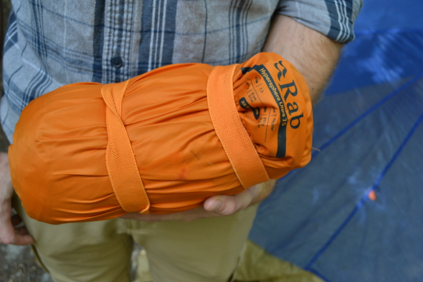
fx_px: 470
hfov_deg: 48.4
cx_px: 210
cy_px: 139
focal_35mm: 40
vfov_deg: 33.4
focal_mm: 26
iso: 220
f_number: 5
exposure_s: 1/50
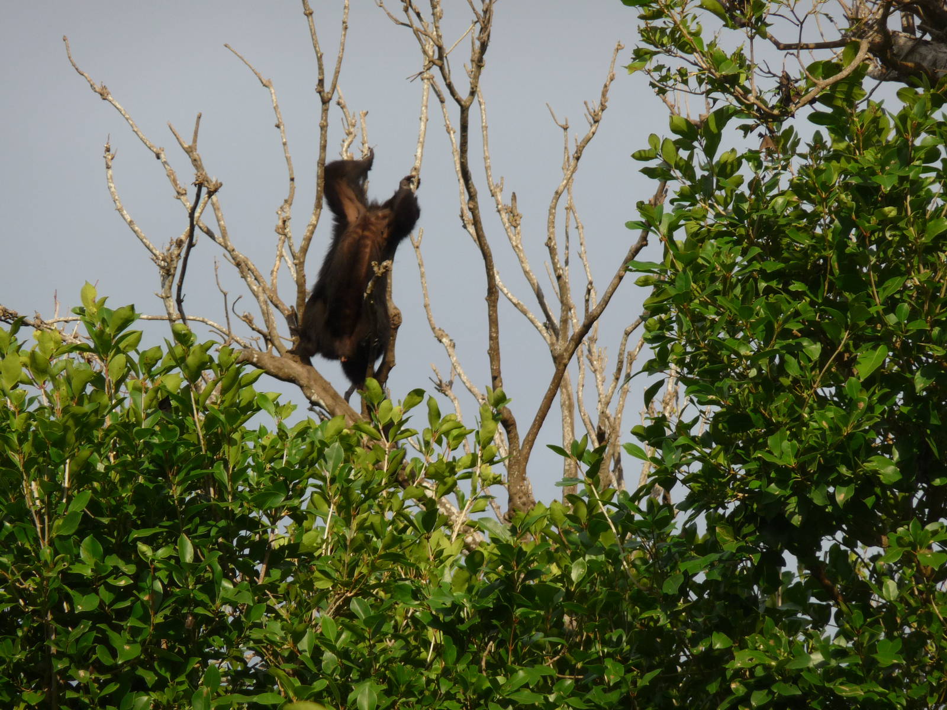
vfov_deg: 5.3
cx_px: 474
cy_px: 355
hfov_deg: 7.1
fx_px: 7660
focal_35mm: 280
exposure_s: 1/500
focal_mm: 47
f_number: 4.9
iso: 100
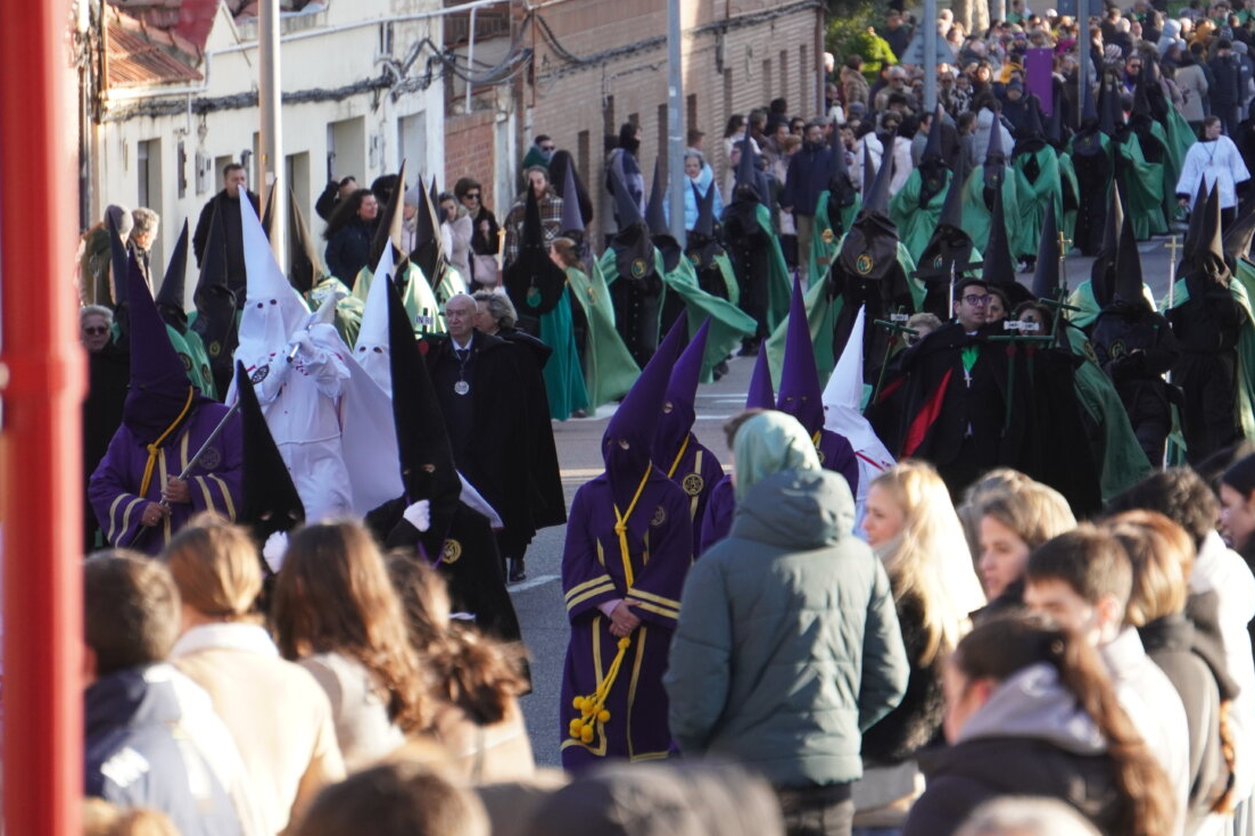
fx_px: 12373
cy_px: 366
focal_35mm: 355
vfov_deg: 3.9
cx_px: 666
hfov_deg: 5.8
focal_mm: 204
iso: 800
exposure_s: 1/320
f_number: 6.3
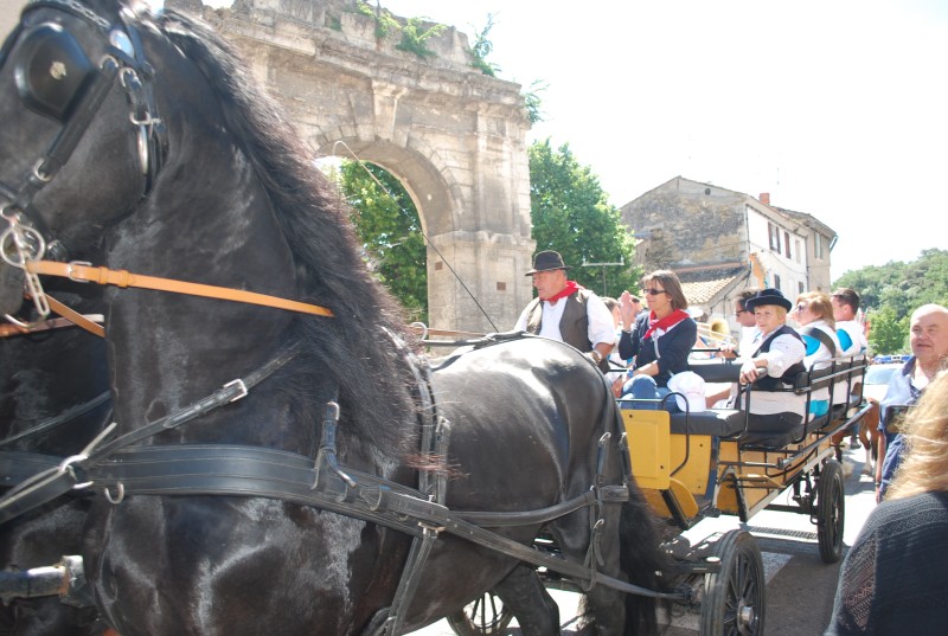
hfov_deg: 67.3
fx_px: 712
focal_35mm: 27
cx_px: 474
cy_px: 318
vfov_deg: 48.1
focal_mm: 18
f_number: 3.5
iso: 100
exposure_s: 1/125
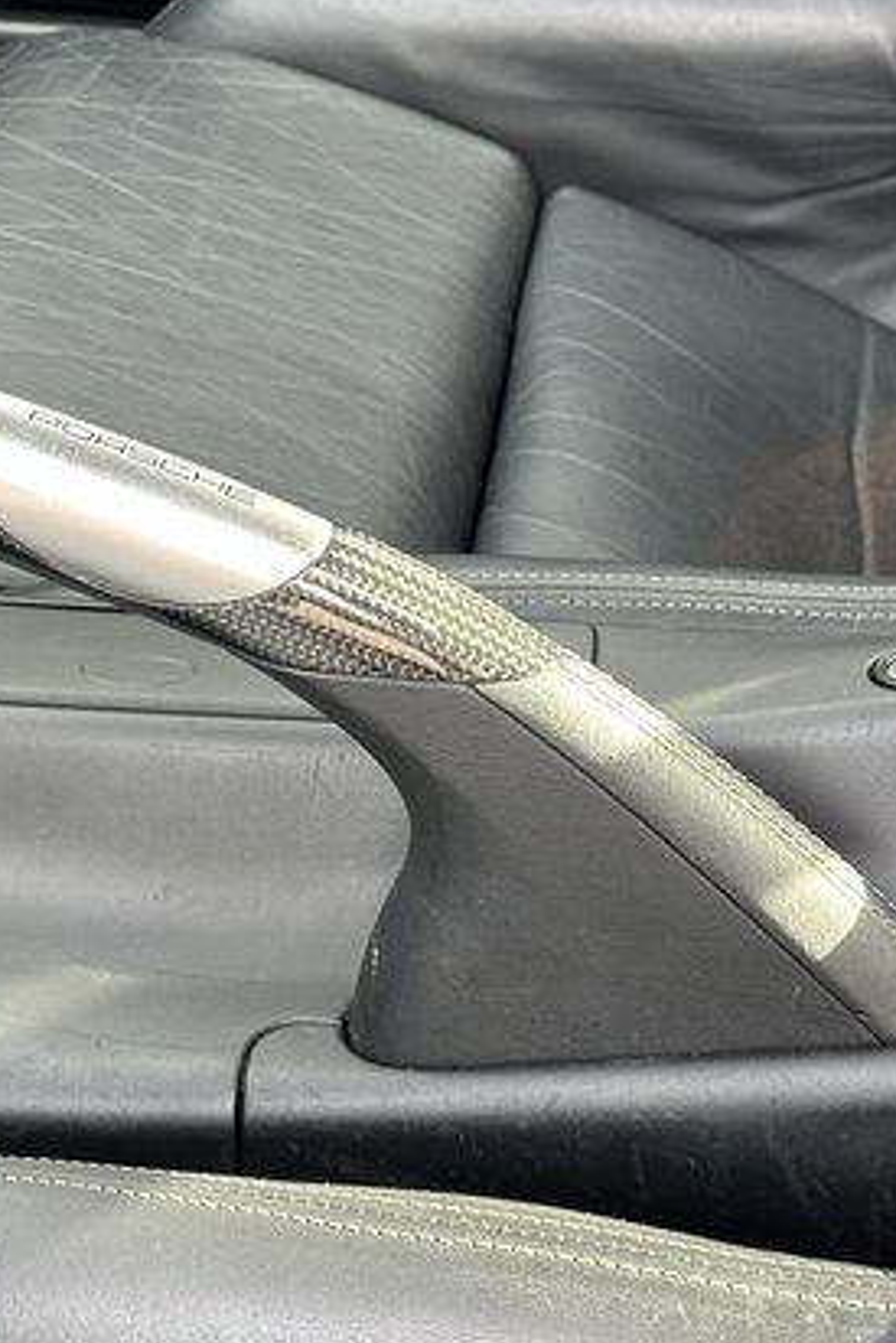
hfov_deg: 14.4
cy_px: 482
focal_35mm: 93
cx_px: -94
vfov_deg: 21.8
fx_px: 3469
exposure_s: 1/79
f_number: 1.78
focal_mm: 6.86
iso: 80
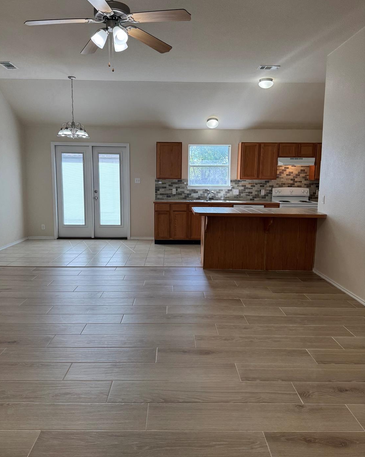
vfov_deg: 66.0
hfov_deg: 54.9
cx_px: 176
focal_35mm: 26
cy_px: 220
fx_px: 351
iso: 64
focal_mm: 6.76
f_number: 1.78
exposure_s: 1/149
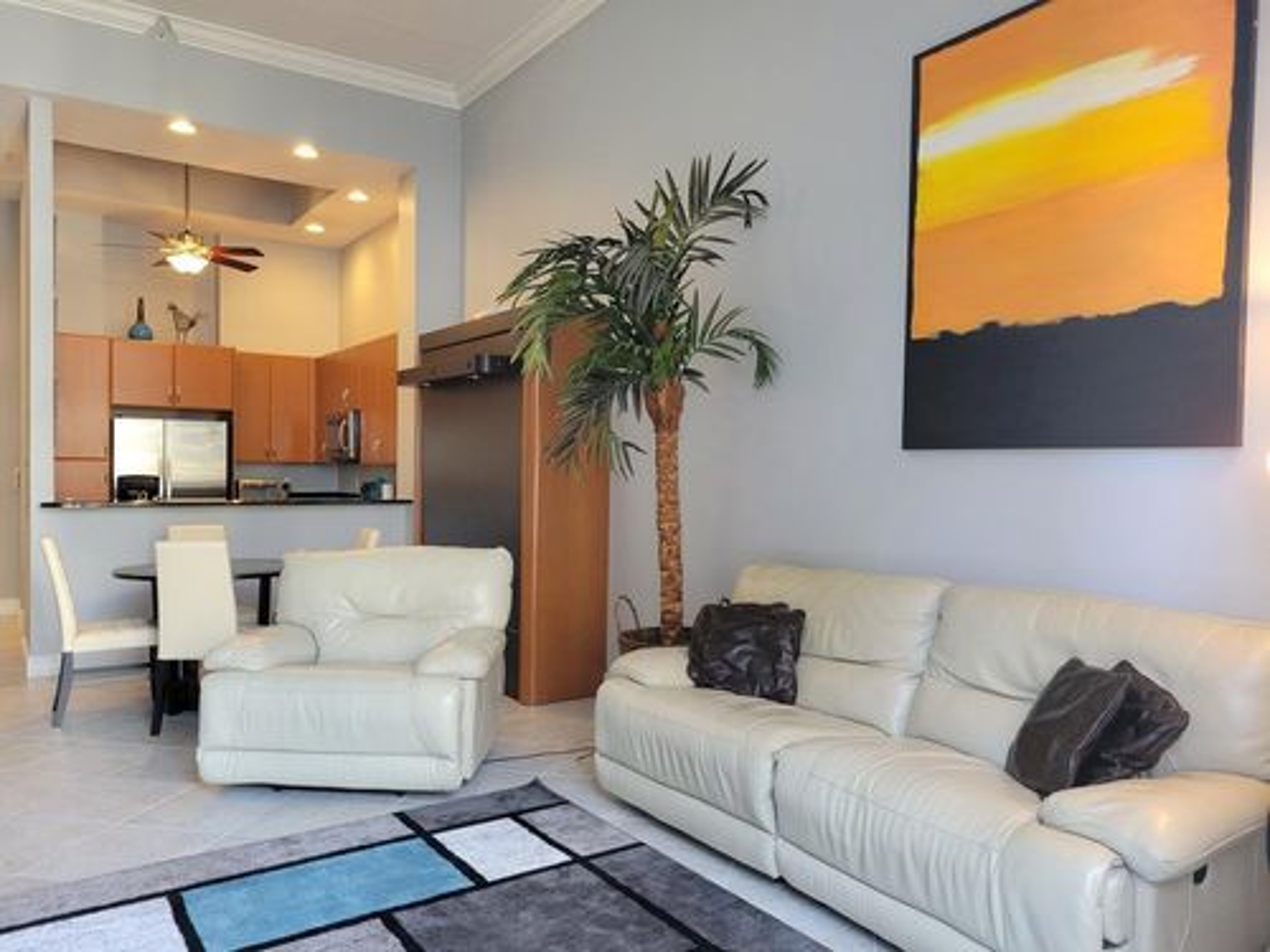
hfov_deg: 67.3
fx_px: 954
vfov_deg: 53.1
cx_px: 635
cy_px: 476
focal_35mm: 26
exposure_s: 1/120
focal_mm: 5.4
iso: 320
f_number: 1.8
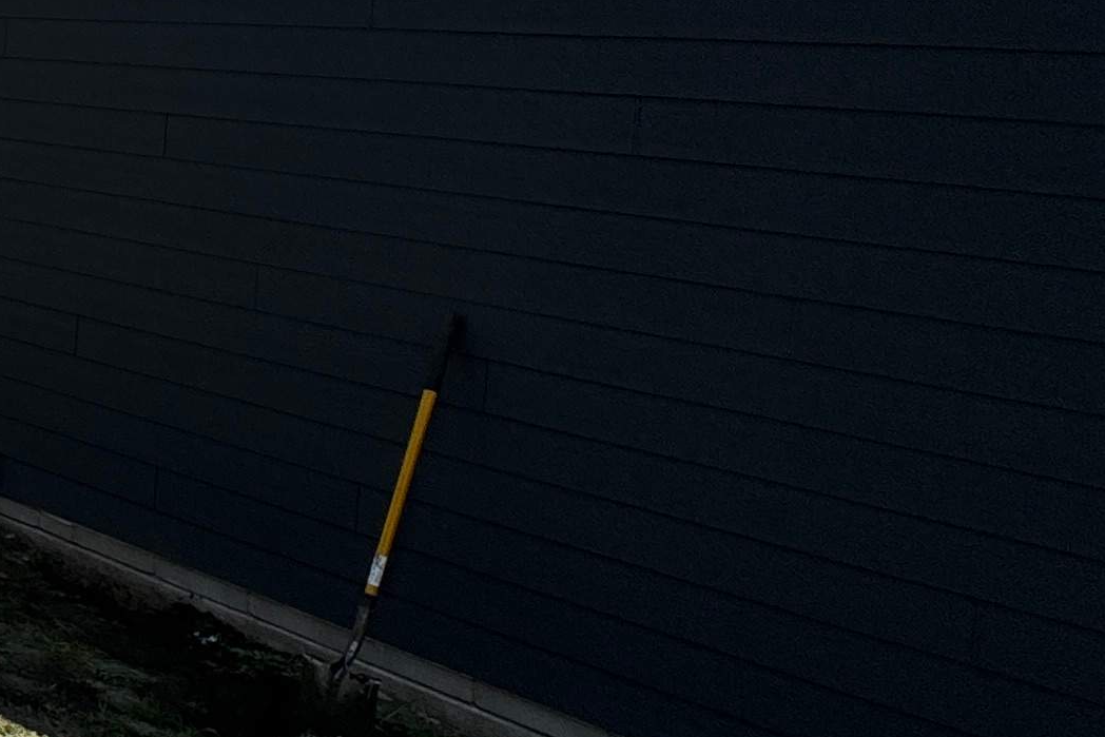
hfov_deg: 20.4
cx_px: -1019
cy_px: 53
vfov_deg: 23.5
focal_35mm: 56
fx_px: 1719
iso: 40
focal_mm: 2.22
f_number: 2.2
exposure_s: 1/2342
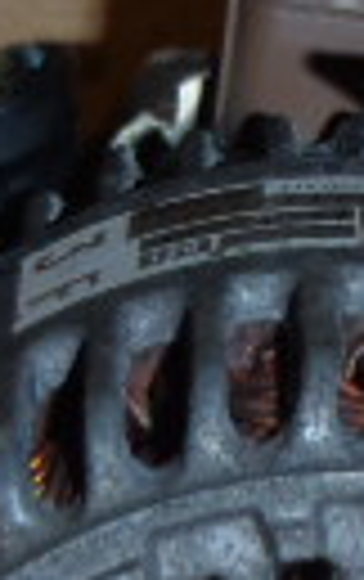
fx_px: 3164
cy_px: 922
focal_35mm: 200
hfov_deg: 6.6
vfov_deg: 10.1
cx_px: 189
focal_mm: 6.83
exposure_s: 1/40
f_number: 4.6
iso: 100
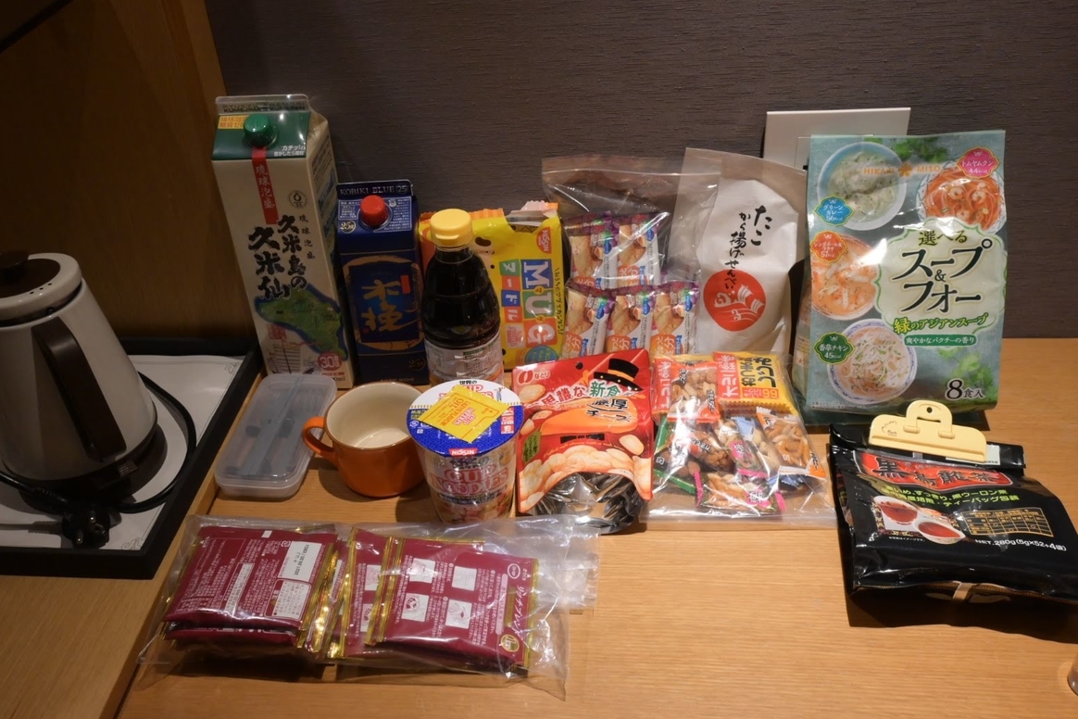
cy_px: 361
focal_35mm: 33
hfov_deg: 56.8
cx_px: 526
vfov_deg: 39.7
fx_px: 996
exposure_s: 1/50
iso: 2000
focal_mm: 21.5
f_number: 7.1
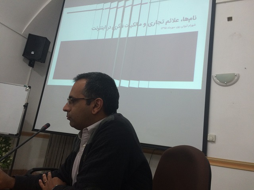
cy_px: 95
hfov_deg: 61.7
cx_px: 127
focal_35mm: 29
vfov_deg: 48.2
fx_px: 213
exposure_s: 1/33
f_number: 2.2
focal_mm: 4.15
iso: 80
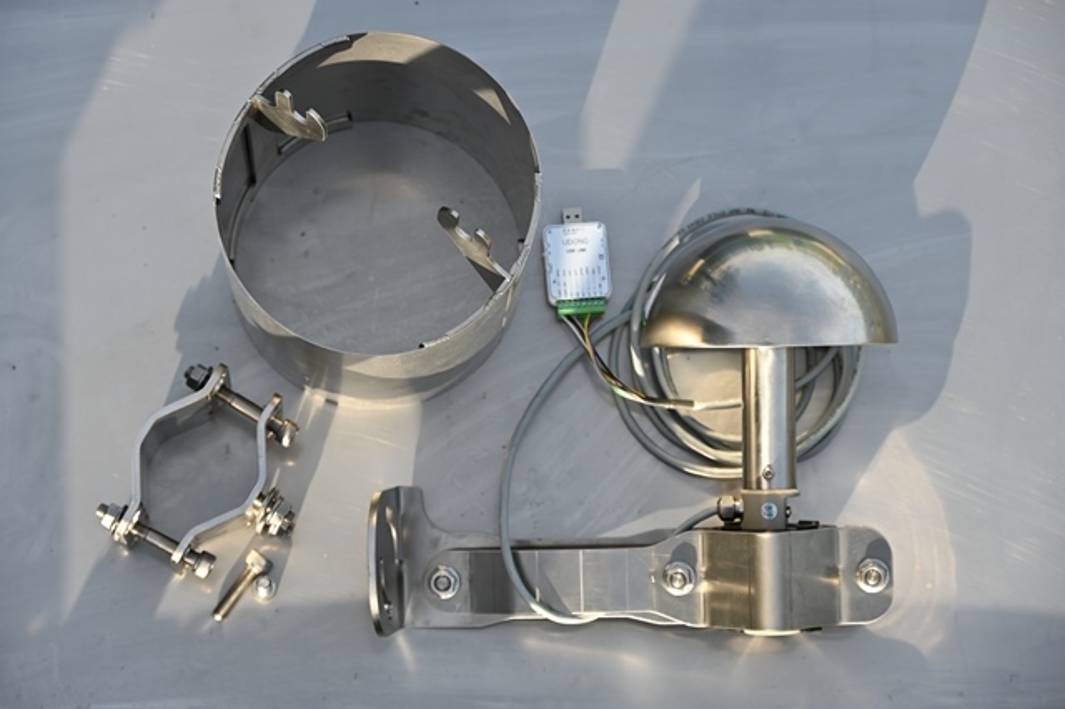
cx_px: 532
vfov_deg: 15.2
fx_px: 2661
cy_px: 354
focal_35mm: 90
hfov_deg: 22.6
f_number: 6.3
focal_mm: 90
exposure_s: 1/250
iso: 140
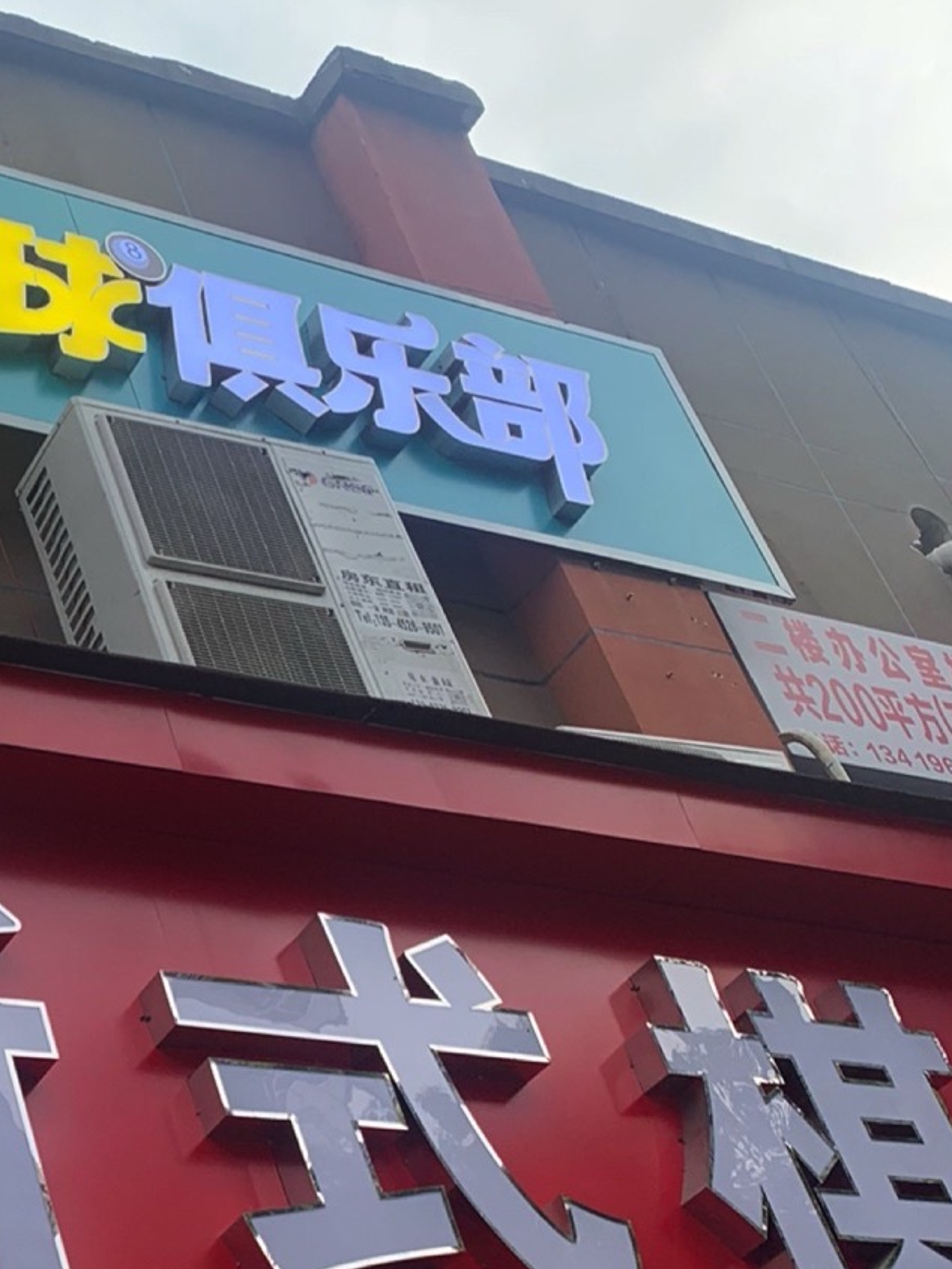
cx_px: -180
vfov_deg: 30.2
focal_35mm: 63
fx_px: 2310
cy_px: 960
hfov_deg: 21.7
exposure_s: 1/502
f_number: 1.8
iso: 25
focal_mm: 4.25
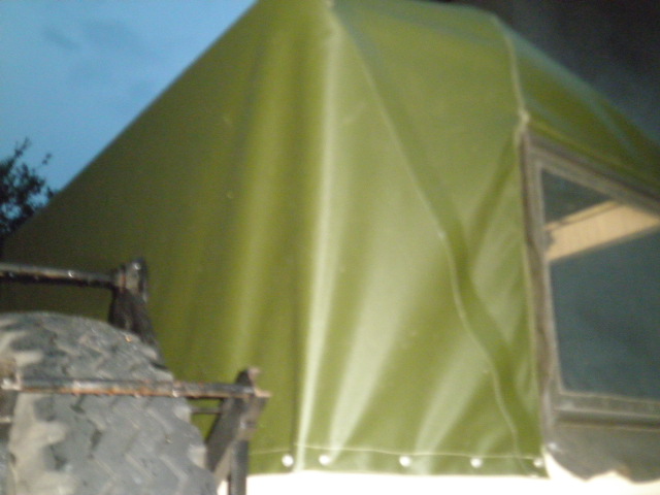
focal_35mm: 47
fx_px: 896
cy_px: 248
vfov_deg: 30.9
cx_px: 330
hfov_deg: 40.4
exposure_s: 1/60
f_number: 3.4
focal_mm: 8.3
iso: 640
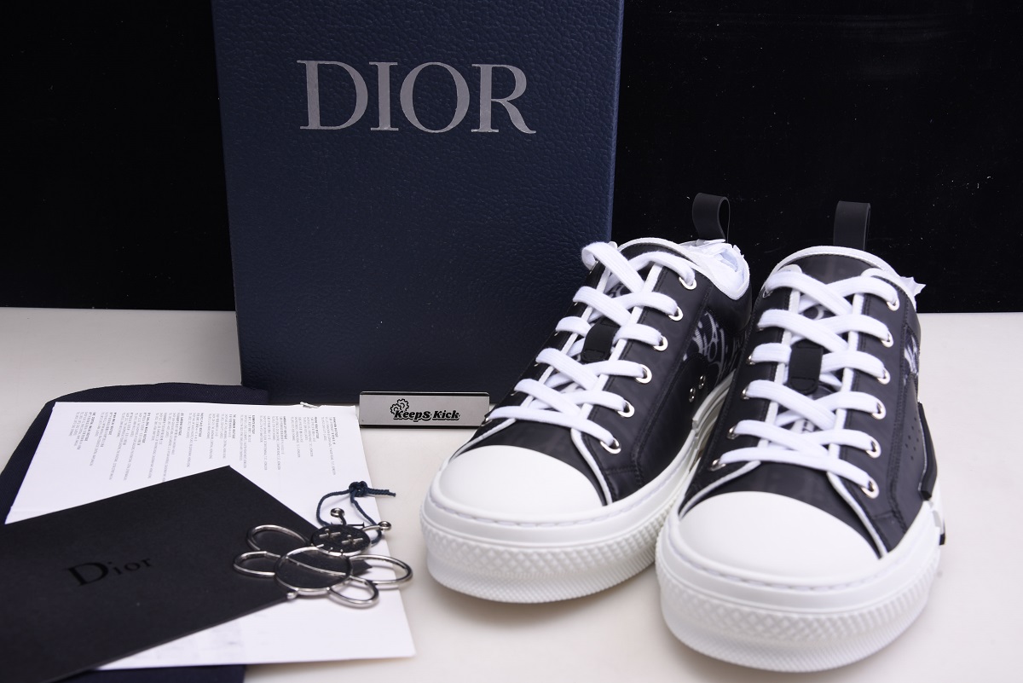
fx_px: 1080
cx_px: 512
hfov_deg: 50.7
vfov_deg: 35.1
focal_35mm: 38
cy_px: 342
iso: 100
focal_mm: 38
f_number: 11
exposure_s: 1/125
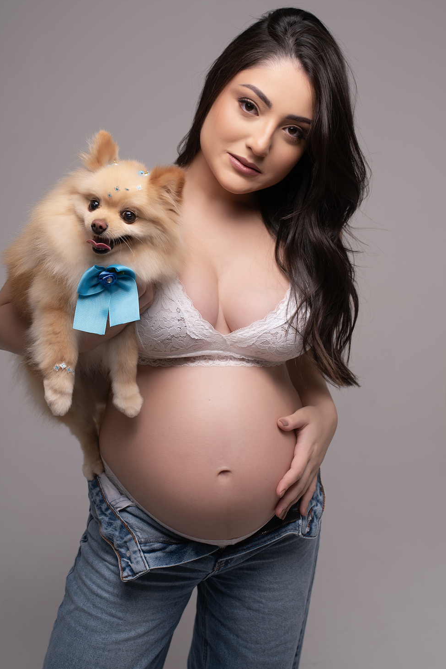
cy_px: 288
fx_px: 799
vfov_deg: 45.3
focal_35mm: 43
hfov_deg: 31.1
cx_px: 183
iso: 100
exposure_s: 1/160
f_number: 5.6
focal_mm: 35
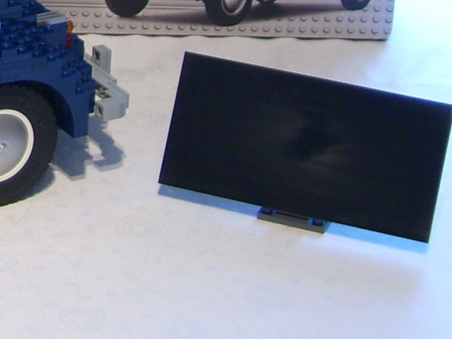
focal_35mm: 176
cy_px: -174
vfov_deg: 8.3
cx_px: -204
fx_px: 2298
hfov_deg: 10.9
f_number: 3.4
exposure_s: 1/5
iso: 50
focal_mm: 9.16
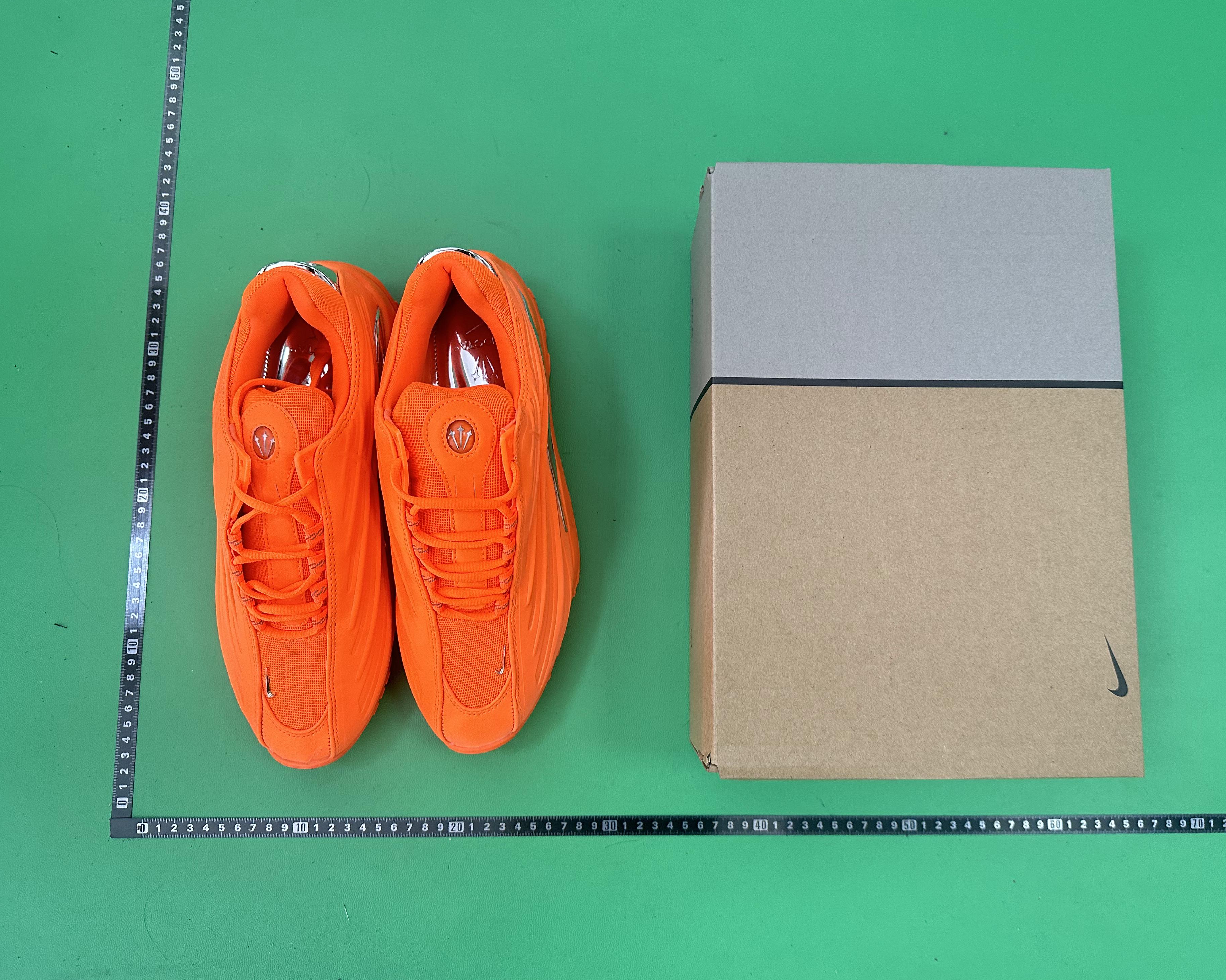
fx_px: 943
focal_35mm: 26
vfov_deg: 54.9
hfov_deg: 65.9
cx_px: 673
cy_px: 495
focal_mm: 6.86
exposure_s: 1/68
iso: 250
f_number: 1.78
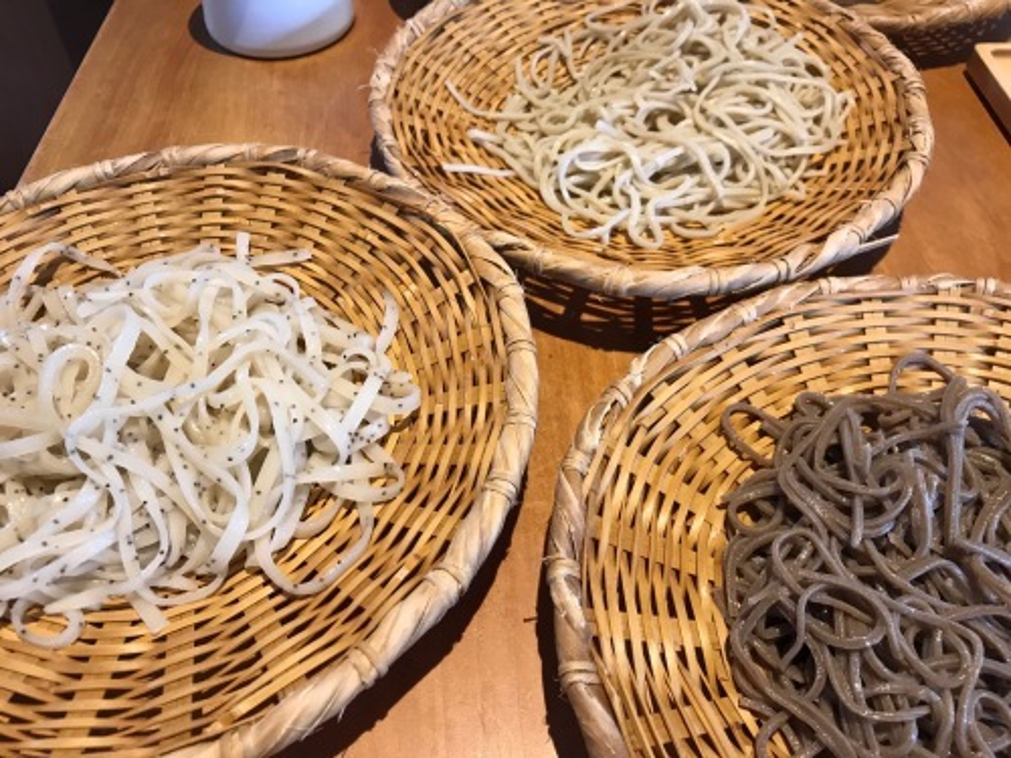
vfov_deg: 49.7
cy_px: 379
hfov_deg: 63.4
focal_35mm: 28
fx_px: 818
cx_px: 506
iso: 32
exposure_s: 1/25
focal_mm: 3.99
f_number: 1.8
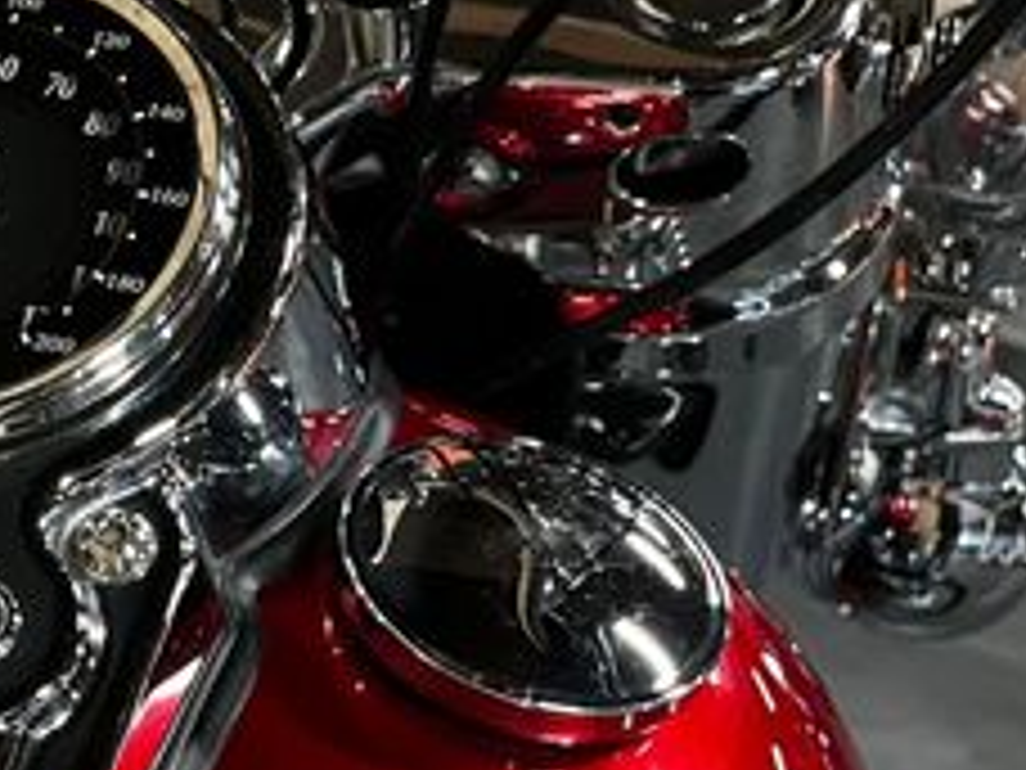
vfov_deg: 20.2
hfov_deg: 24.0
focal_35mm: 73
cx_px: -243
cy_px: 410
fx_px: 2164
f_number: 1.6
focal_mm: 5.1
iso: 500
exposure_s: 1/25
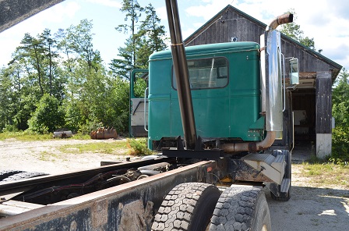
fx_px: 290
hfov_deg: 62.1
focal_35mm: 30
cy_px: 116
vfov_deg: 43.4
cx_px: 174
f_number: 6.3
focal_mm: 20
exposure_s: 1/200
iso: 100
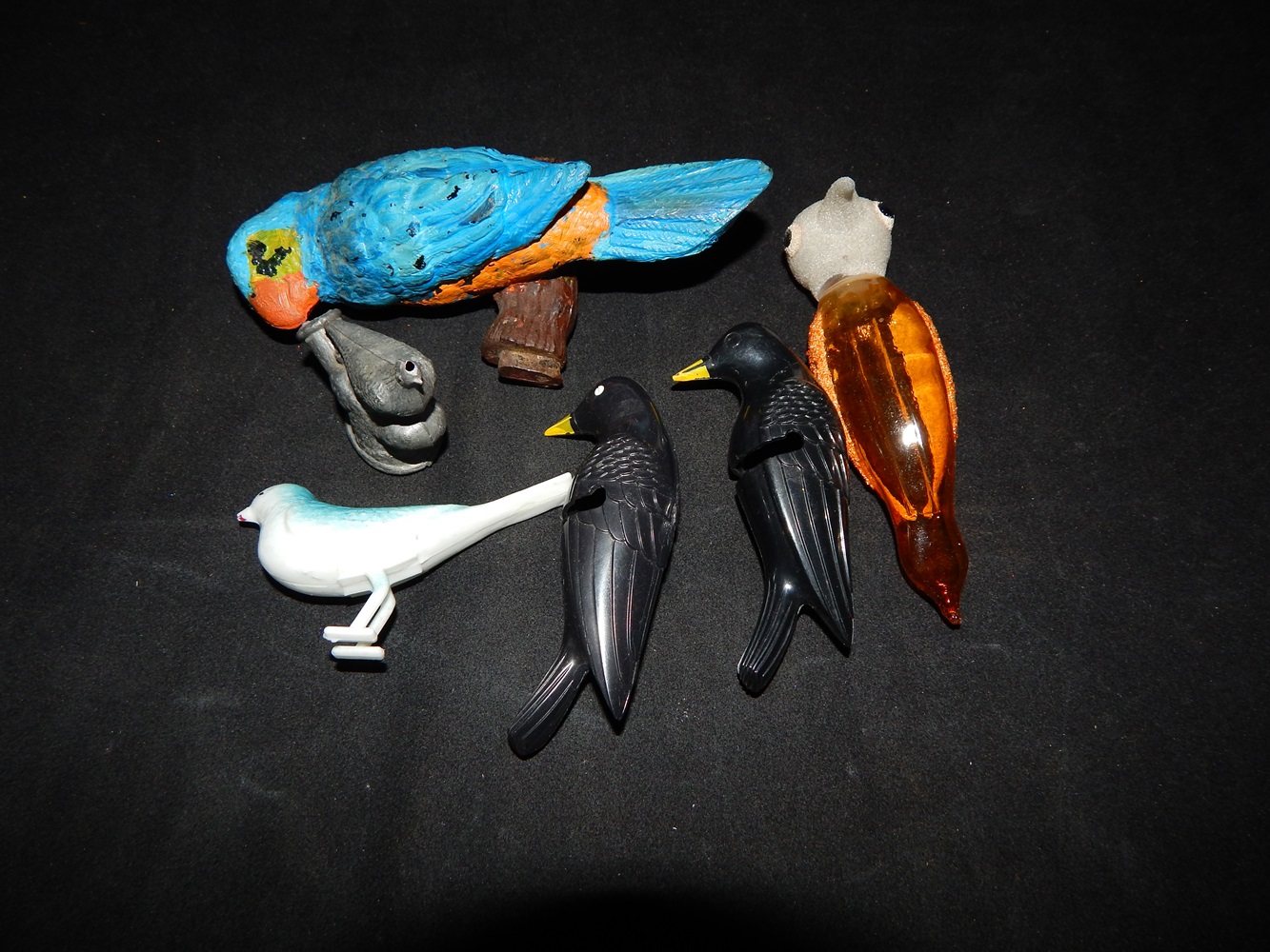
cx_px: 635
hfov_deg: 73.9
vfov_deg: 58.9
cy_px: 476
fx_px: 844
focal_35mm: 23
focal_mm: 4
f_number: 6
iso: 200
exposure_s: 1/30
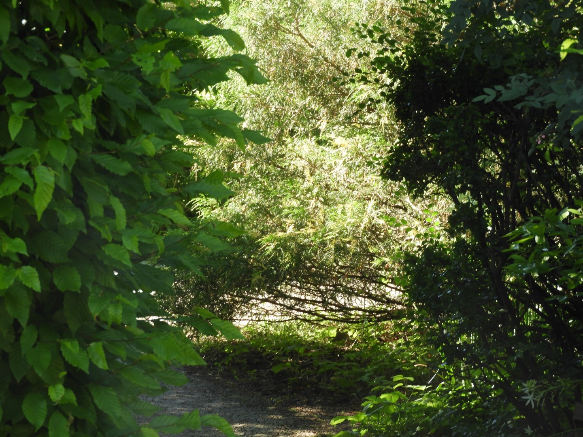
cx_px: 292
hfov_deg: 13.2
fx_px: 2526
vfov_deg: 9.9
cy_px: 218
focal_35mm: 150
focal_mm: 26.9
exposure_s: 1/60
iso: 100
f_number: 5.2
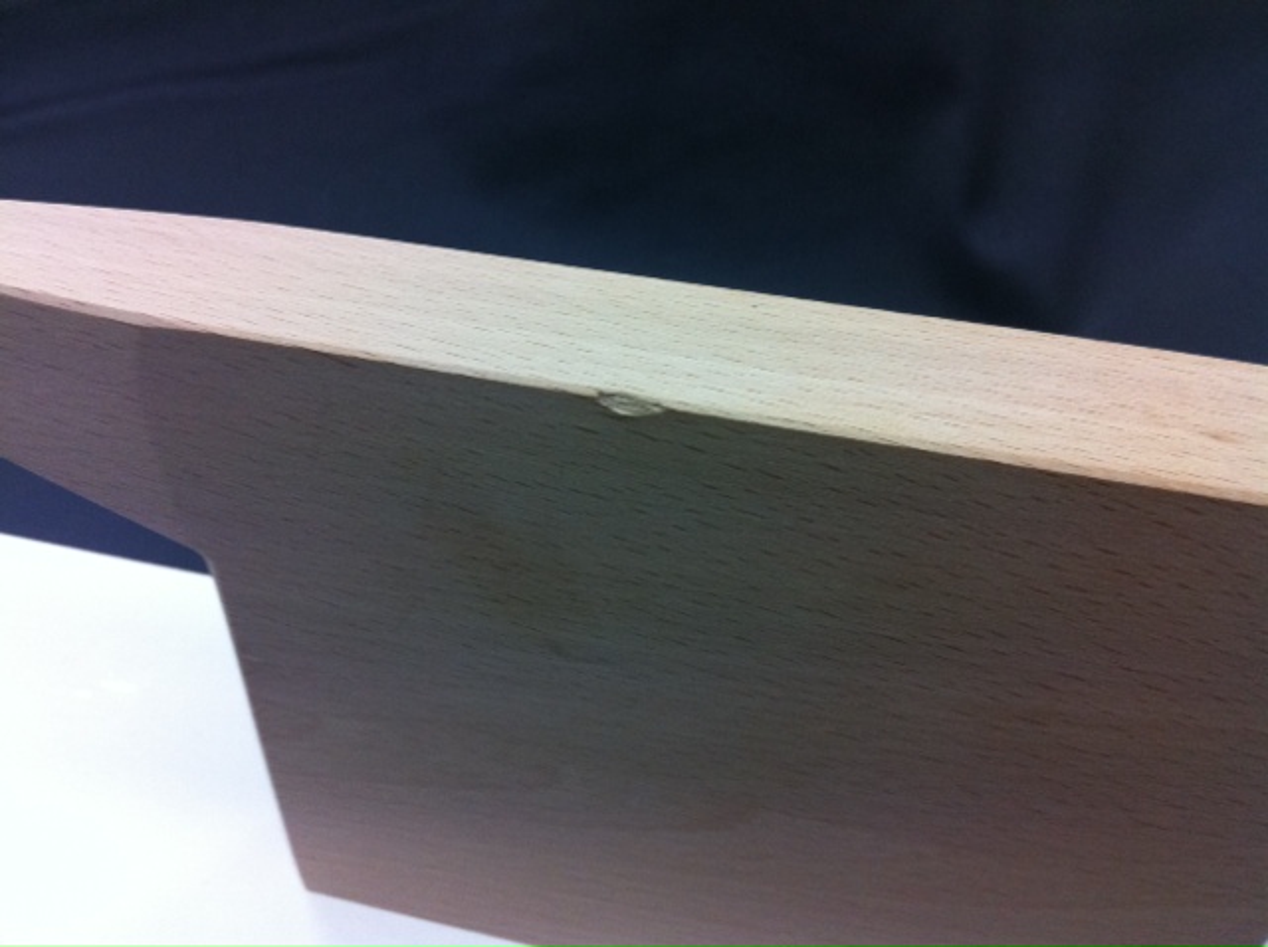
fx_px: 1280
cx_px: 634
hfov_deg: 52.7
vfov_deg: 40.6
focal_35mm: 35
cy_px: 474
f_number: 2.8
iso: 160
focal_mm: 3.85
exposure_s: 1/15
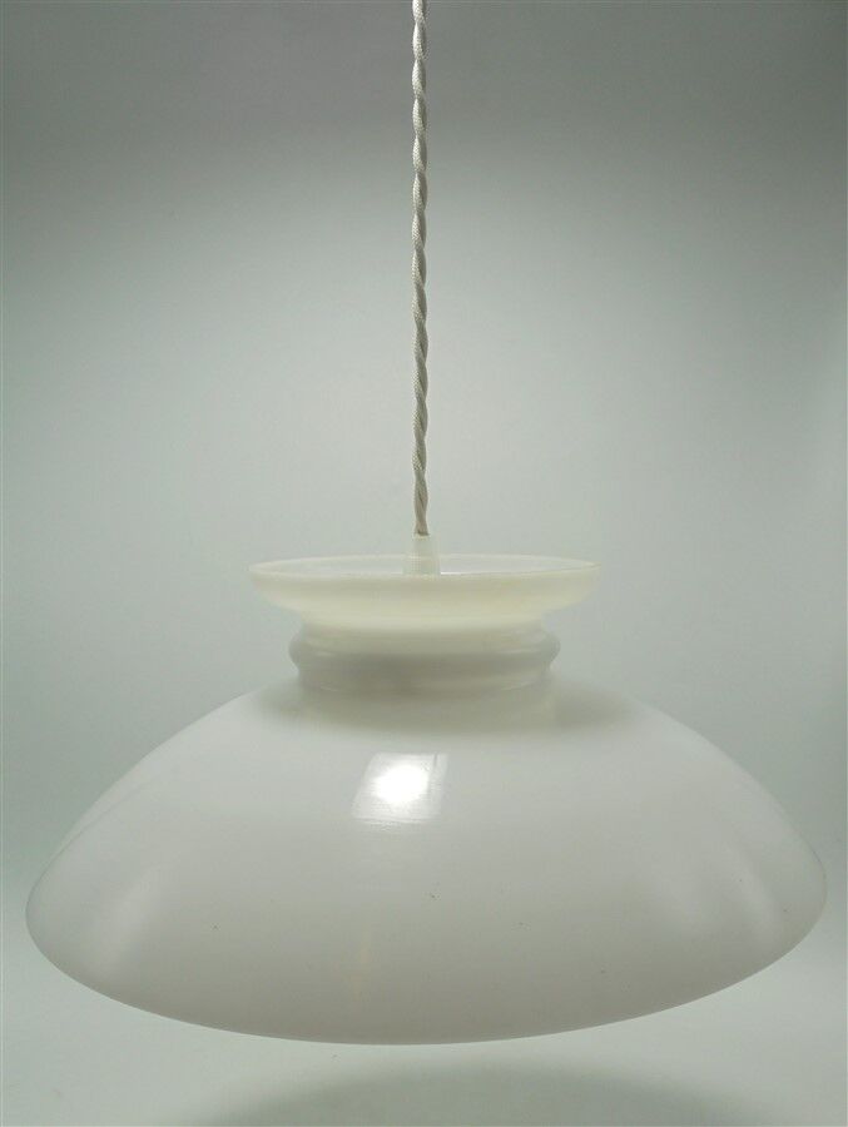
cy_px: 564
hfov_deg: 41.9
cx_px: 424
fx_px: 1108
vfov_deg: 53.9
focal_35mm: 34
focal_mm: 6.1
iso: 100
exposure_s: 1/125
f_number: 4
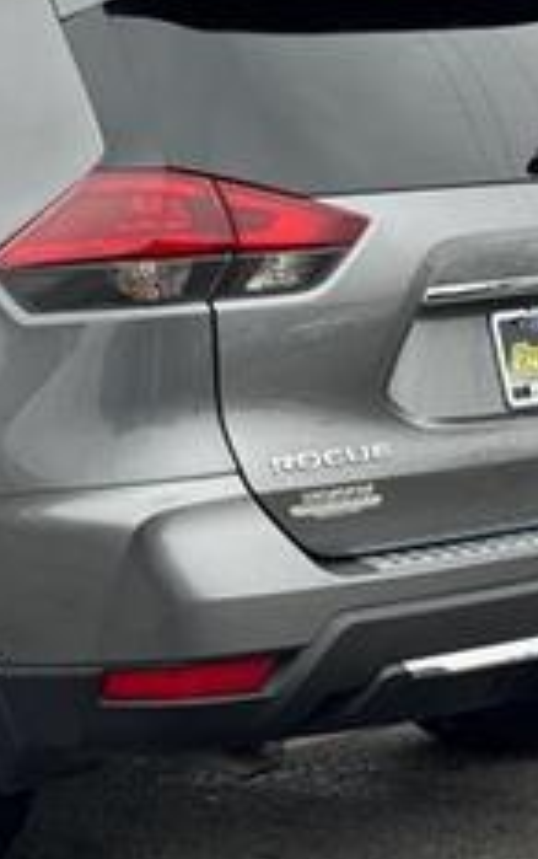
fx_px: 2576
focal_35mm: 110
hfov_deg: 11.8
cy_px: 406
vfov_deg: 18.9
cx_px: -29
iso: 64
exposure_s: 1/428
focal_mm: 6.76
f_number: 1.78
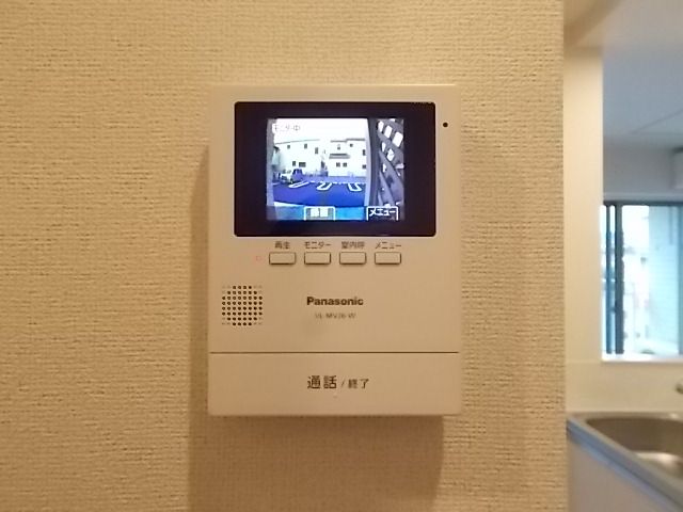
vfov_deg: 53.1
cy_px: 256
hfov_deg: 67.3
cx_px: 342
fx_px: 513
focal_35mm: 26
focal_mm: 4.6
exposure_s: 1/80
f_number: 3.2
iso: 800
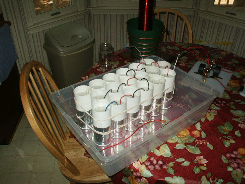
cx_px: 122
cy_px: 92
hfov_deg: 52.6
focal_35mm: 35
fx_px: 248
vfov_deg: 40.7
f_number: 6.7
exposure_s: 1/45
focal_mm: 7.18
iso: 200
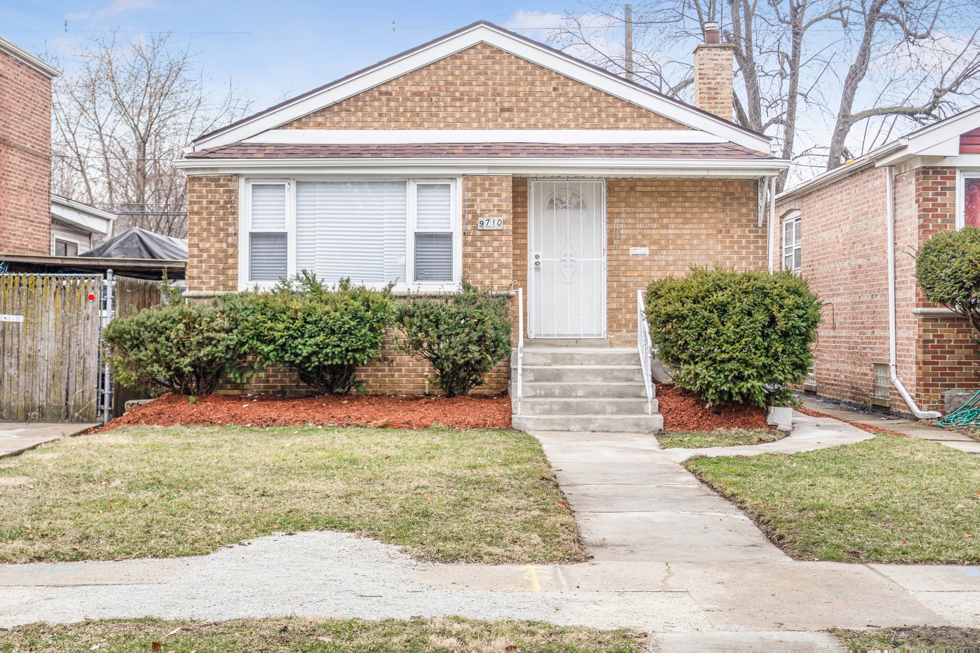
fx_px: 1443
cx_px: 490
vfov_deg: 25.5
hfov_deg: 37.5
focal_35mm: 53
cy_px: 326
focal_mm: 53
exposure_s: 1/60
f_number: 5.6
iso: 100
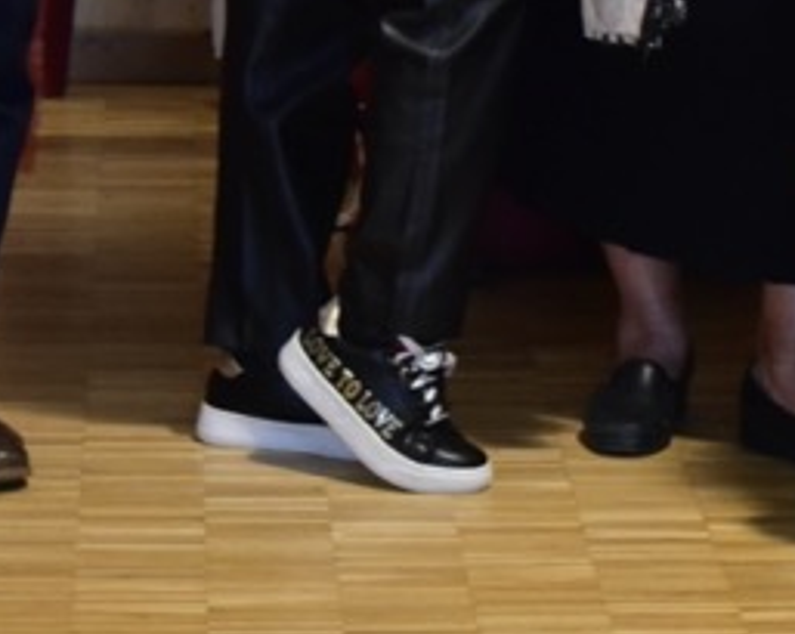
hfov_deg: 8.2
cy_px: -464
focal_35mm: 234
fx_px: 5500
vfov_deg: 6.5
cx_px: 971
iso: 4000
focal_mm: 50
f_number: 6.3
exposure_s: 1/50
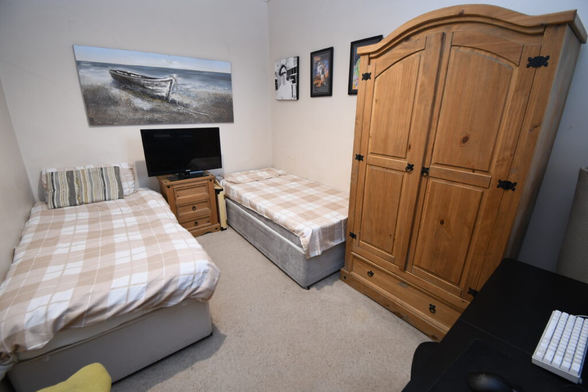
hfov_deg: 100.4
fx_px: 245
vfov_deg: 77.3
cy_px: 196
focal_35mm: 15
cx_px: 294
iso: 560
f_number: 4.5
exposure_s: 1/10
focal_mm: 10
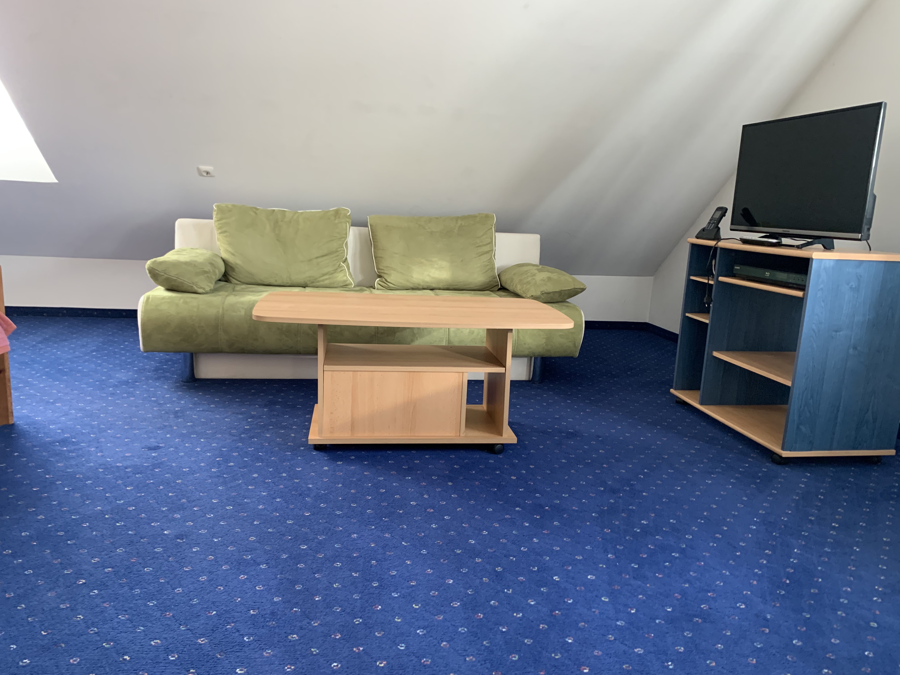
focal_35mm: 26
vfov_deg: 53.1
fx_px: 676
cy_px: 338
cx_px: 450
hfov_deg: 67.3
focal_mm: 4.25
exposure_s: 1/60
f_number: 1.8
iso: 200
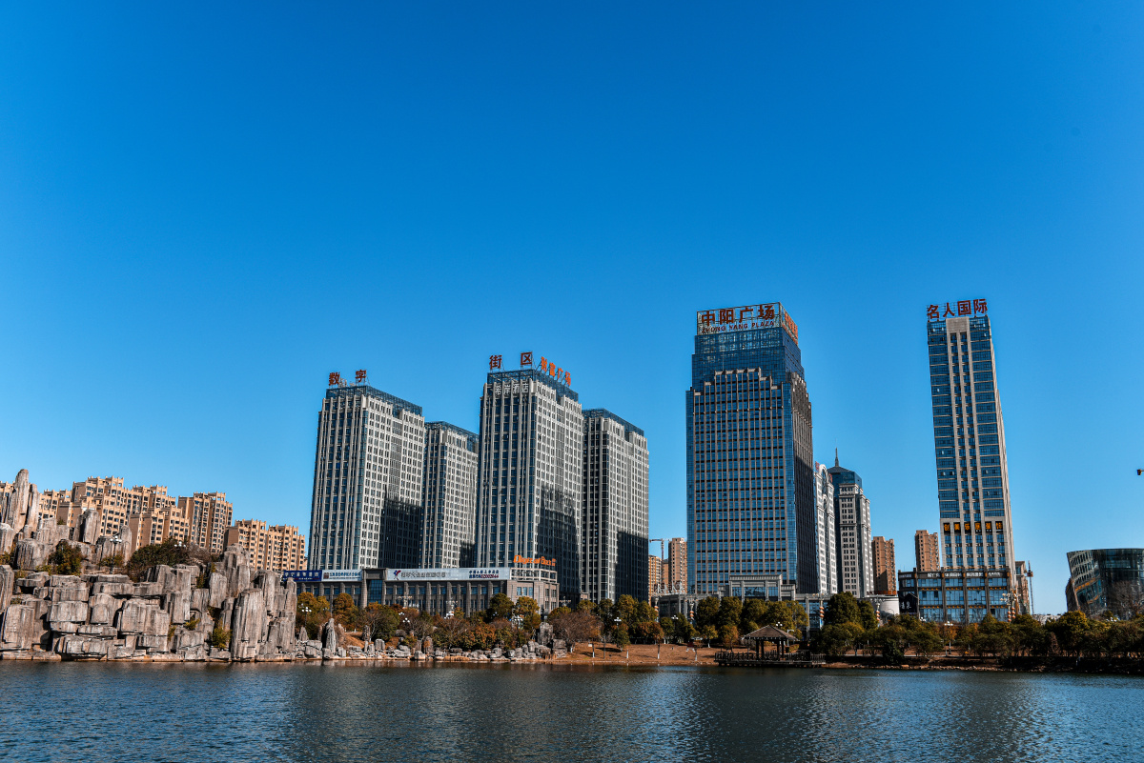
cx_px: 572
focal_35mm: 32
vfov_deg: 41.1
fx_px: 1017
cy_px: 382
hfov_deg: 58.7
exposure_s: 1/400
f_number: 8
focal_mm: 32
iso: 100
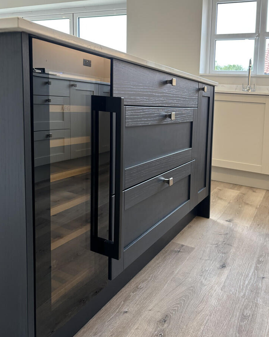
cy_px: 181
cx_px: 128
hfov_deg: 50.0
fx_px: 289
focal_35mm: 29
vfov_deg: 60.4
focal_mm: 5.96
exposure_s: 1/100
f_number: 1.6
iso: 125
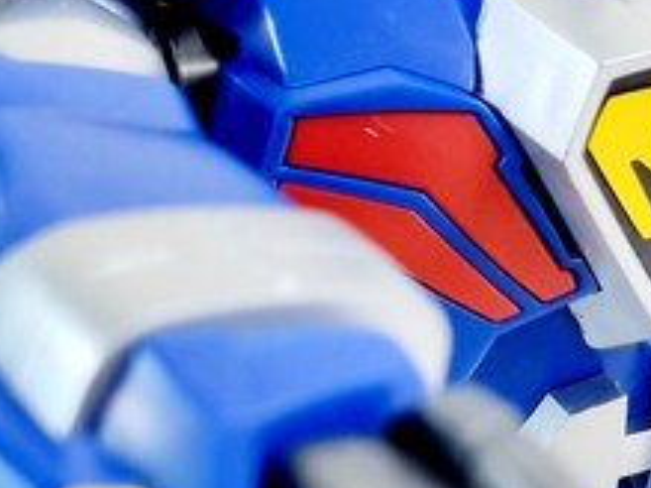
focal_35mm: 107
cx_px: 482
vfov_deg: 13.7
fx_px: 2011
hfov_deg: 18.3
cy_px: 460
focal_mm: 5.4
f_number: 1.8
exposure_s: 1/40
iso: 320
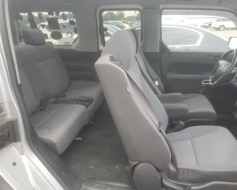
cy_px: 98
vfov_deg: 51.5
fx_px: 196
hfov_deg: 62.1
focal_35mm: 28
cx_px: 128
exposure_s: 1/120
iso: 54
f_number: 1.5
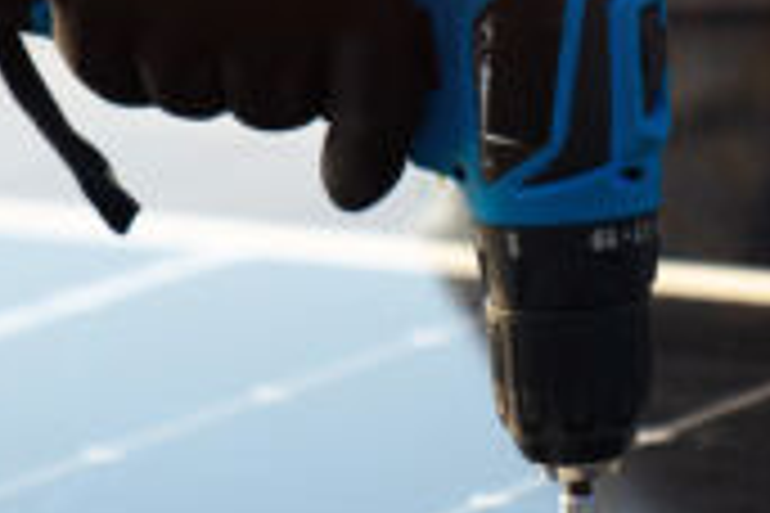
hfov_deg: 6.8
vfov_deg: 4.6
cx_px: 991
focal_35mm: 300
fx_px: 6416
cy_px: 101
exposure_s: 1/1250
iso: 160
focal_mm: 64
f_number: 2.8
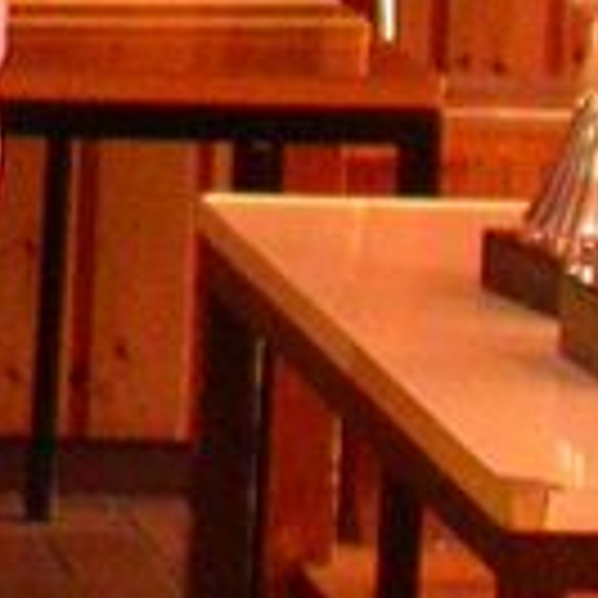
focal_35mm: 259
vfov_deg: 6.5
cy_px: -625
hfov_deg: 6.1
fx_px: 5062
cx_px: -1371
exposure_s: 1/63.4
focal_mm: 7.85
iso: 400
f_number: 3
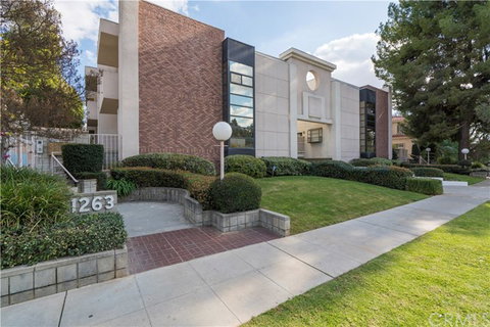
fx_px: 218
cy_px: 164
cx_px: 245
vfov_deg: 73.7
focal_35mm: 16
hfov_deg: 96.7
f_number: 9
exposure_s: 1/320
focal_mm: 16
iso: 400
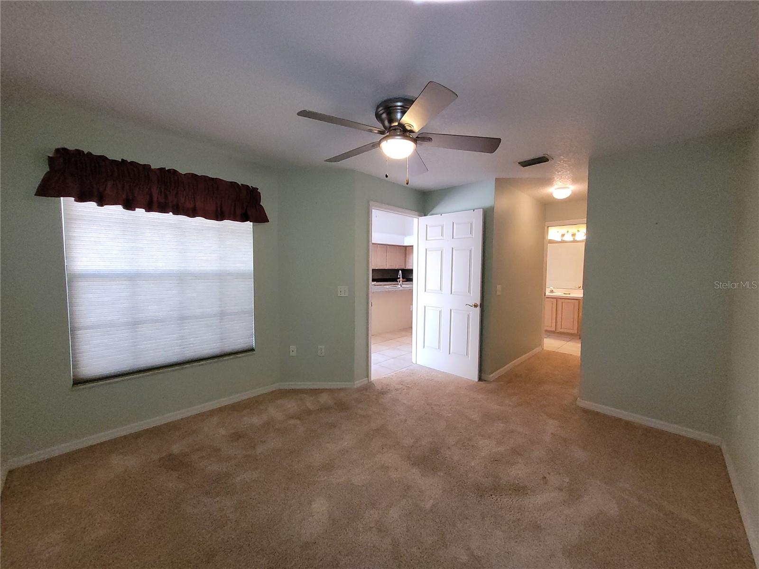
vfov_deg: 89.9
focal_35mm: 13
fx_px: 285
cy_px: 284
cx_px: 380
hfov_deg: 106.2
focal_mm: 1.74
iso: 320
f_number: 2.2
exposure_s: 1/60
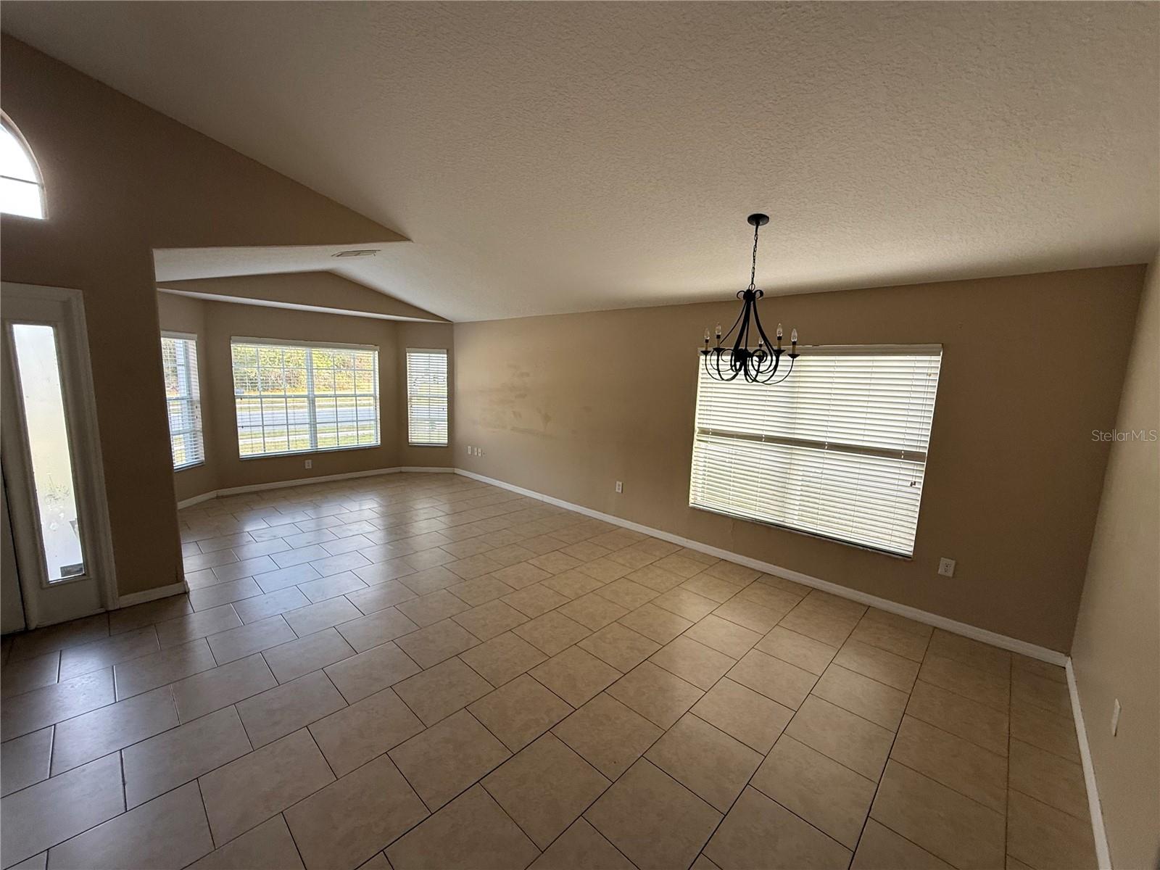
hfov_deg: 102.1
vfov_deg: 85.7
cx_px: 580
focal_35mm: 14
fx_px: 469
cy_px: 435
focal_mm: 2.22
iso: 100
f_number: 2.2
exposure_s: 1/99
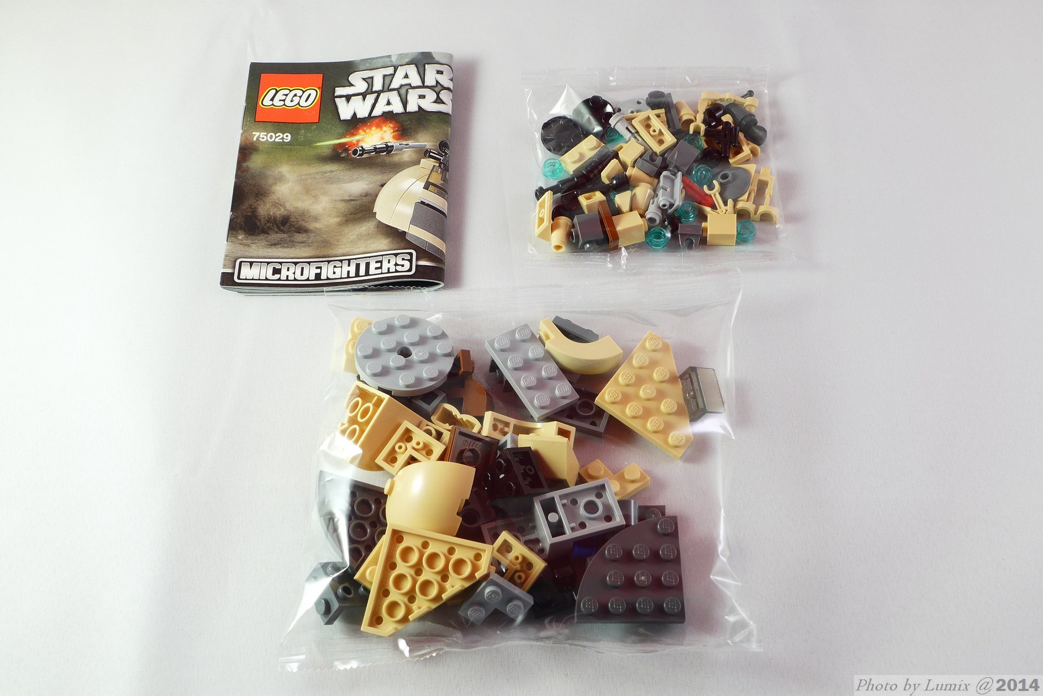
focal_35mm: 50
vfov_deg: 27.0
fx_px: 1449
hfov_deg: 39.6
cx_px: 522
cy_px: 348
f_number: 4.5
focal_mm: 9.8
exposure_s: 1/4
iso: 80
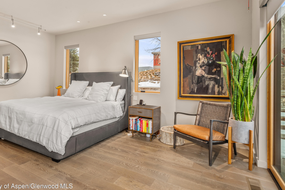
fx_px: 158
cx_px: 125
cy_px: 85
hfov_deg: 83.6
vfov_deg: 61.8
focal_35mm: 20
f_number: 11
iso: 400
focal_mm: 17
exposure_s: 1/2.5
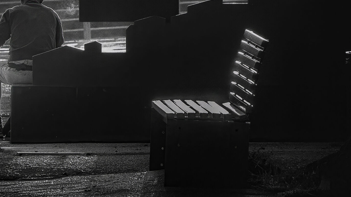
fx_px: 7008
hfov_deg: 2.9
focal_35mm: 753
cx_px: 102
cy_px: 43
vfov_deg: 1.6
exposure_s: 1/320
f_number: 4
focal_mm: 151.11
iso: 125
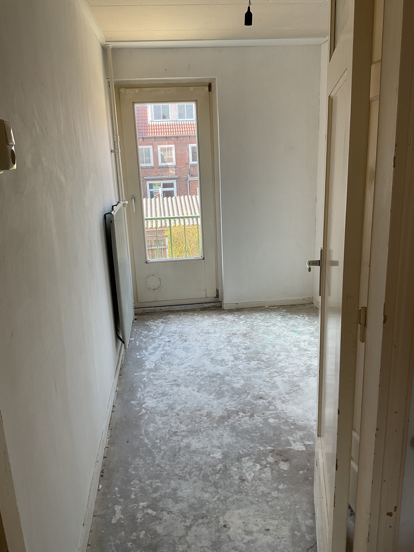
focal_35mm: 29
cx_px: 207
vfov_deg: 61.7
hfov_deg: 48.2
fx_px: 462
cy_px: 276
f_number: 1.8
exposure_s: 1/120
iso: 40
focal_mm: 3
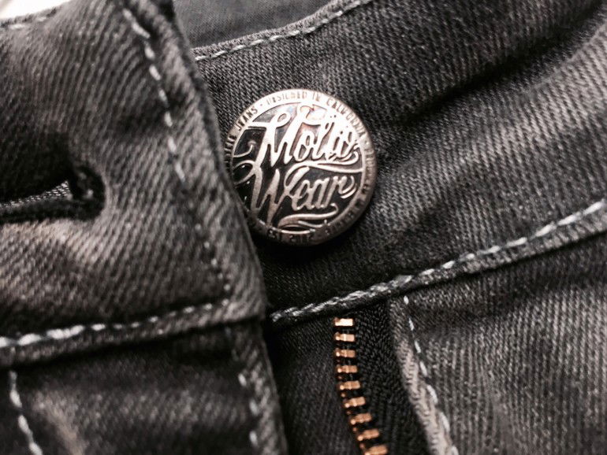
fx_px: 509
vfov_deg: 48.3
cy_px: 228
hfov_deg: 61.6
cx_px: 304
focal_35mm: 29
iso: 64
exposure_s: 1/33
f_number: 2.2
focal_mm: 4.15
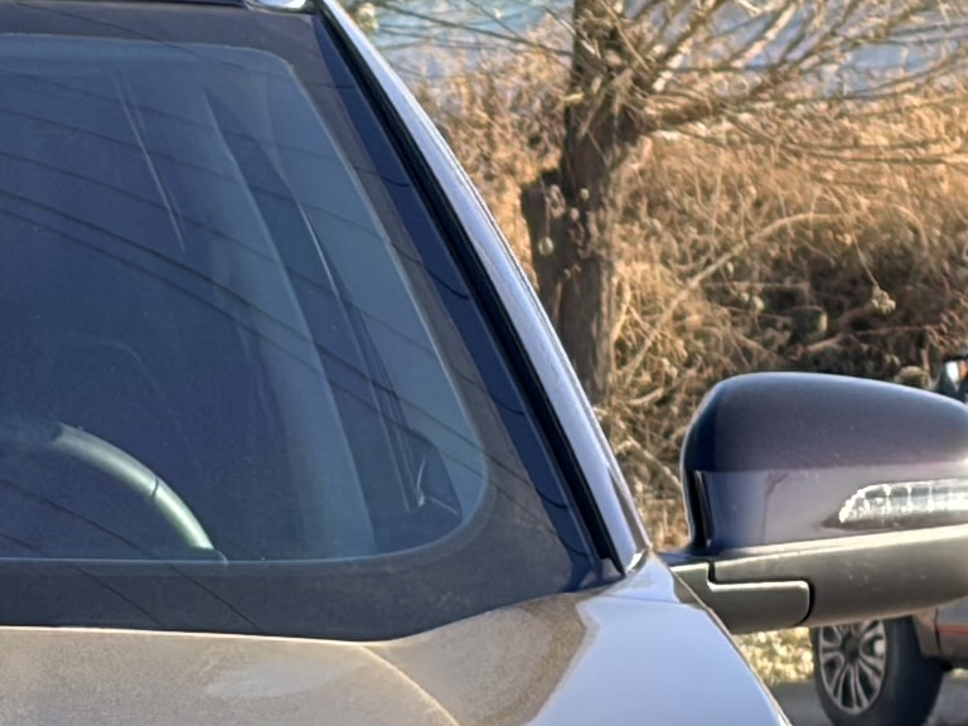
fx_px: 7634
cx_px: -513
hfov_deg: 7.1
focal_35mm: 273
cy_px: 939
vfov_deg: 5.4
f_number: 1.6
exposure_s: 1/810
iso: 40
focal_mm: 5.96
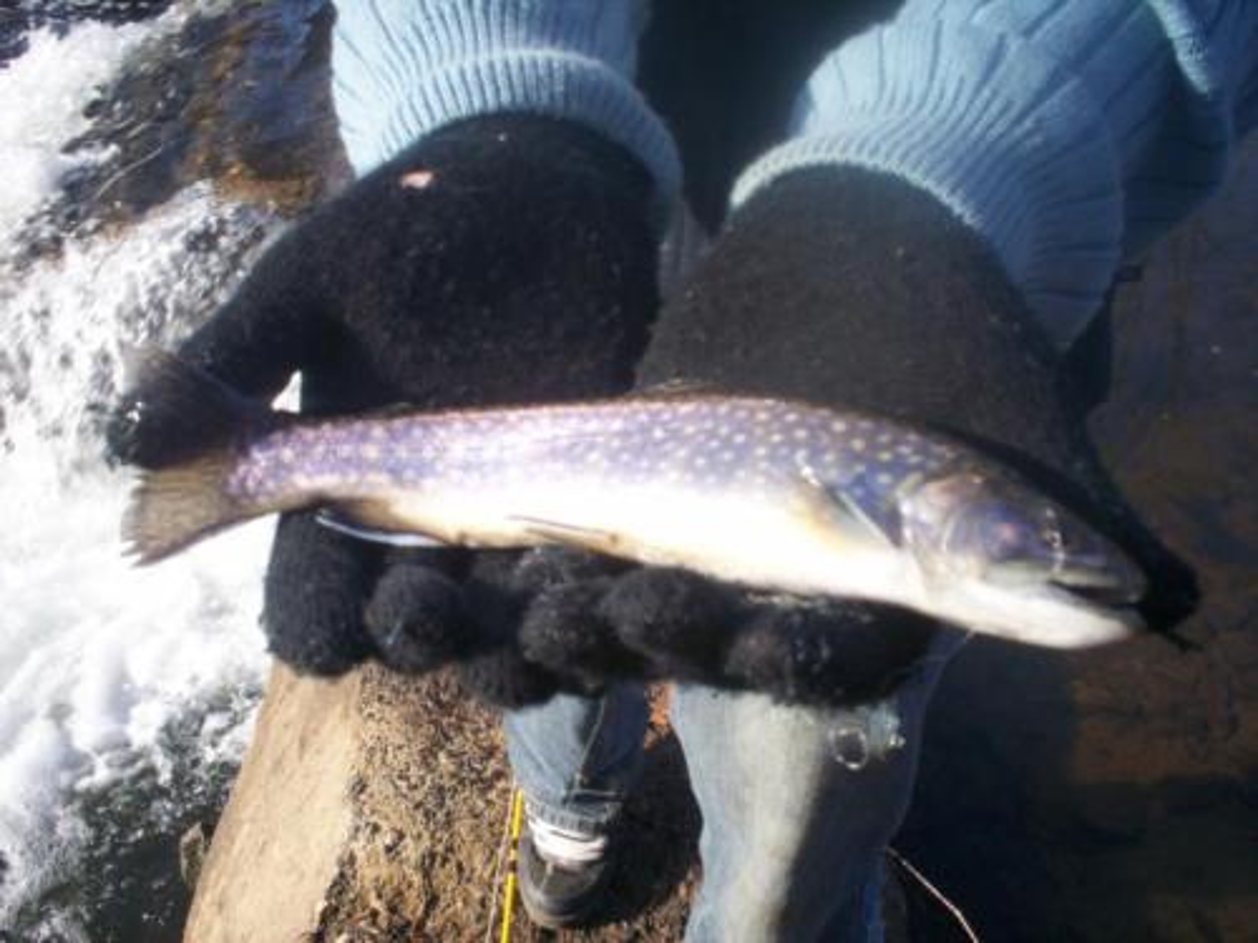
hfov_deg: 51.4
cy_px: 472
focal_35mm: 36
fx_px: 1308
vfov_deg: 39.7
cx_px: 629
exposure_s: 1/150
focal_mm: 6
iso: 100
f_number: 4.5
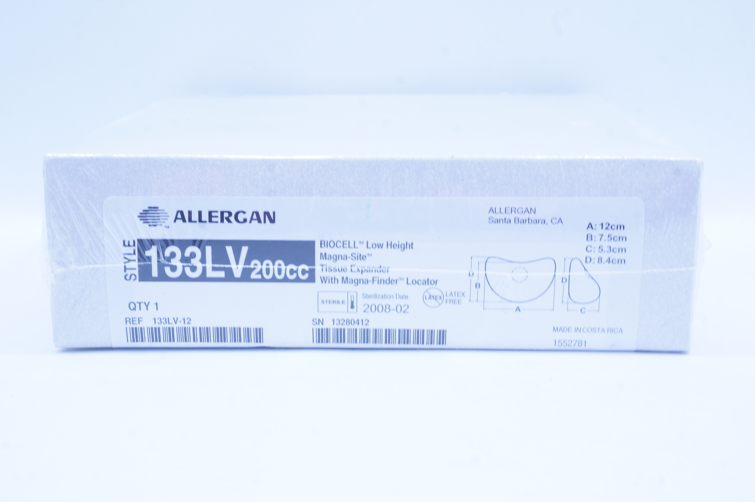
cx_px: 378
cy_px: 251
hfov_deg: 35.1
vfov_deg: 23.7
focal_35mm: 57
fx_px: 1194
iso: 400
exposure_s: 1/10
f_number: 13
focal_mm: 38
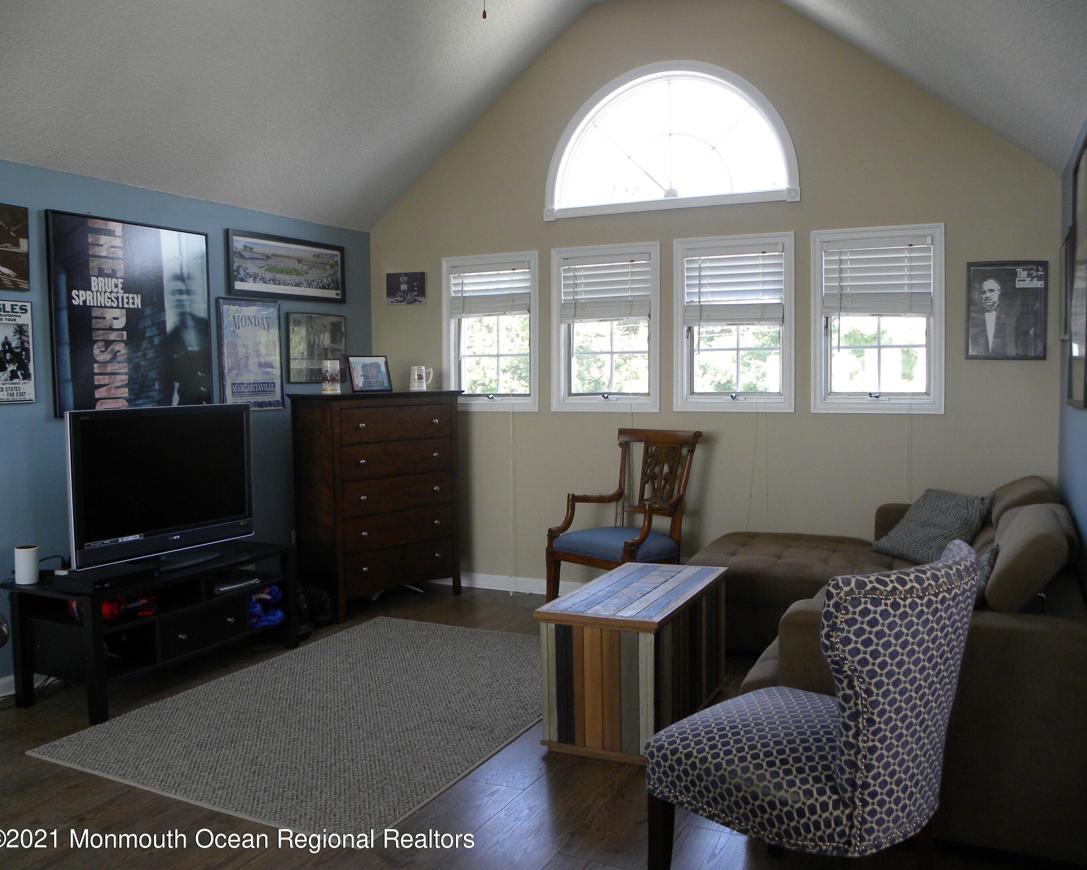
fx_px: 901
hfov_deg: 62.1
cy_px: 423
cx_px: 584
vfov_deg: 51.5
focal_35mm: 28
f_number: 2.8
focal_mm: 4.6
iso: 143
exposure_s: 1/59.8
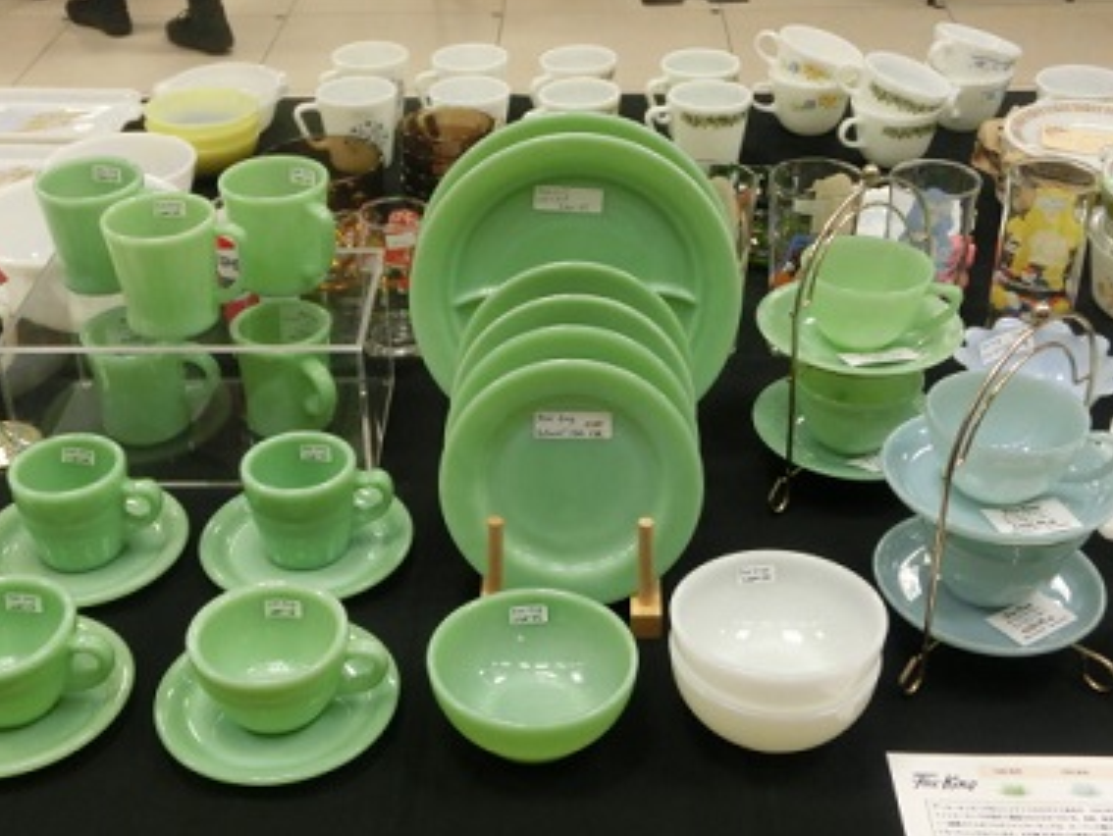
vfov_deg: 32.2
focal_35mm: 45
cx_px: 506
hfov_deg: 42.0
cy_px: 442
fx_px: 1448
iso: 400
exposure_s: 1/125
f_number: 3.9
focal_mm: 6.67
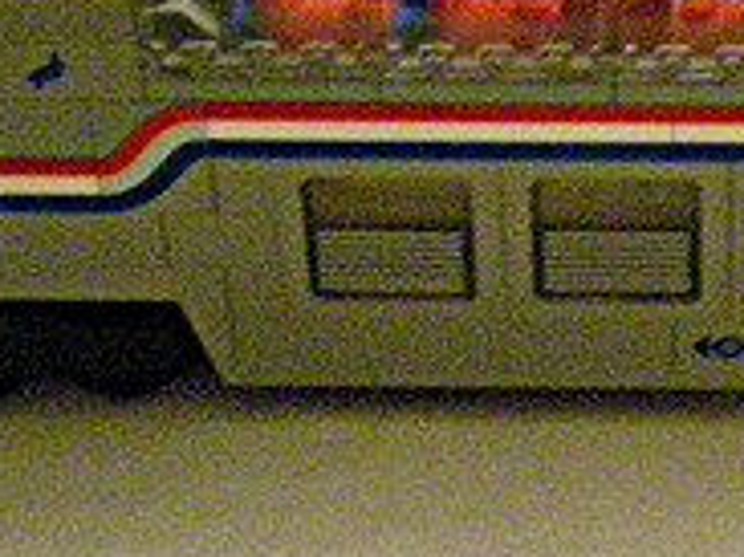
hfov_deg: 14.7
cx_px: 699
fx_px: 2857
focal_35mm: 133
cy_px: 215
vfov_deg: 11.1
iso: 800
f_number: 3.1
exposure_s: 1/37.5
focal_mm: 6.3
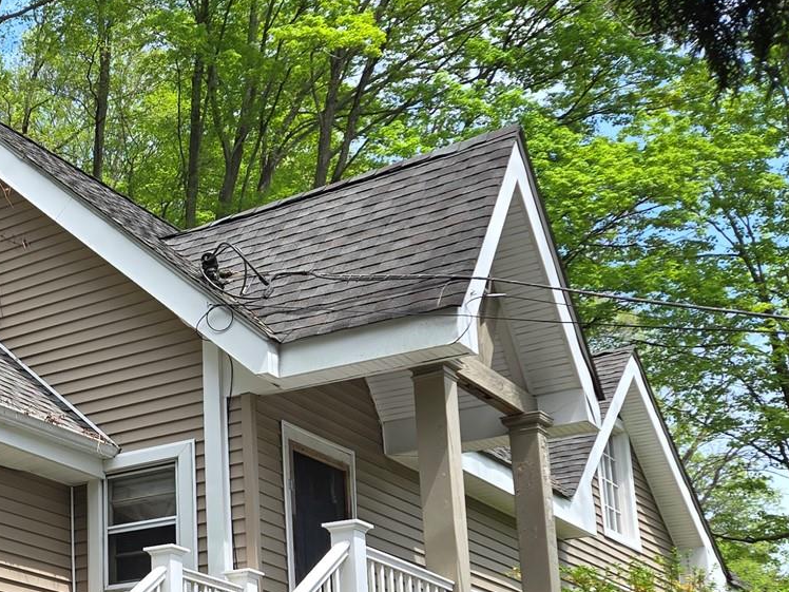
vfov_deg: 22.8
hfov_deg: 27.6
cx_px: -113
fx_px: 1436
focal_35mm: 63
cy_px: 513
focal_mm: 5.4
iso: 25
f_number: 1.8
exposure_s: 1/820
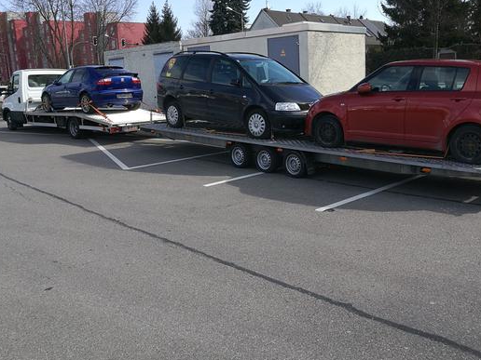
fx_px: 472
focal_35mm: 34
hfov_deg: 53.8
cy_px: 160
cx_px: 275
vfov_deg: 41.7
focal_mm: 4.5
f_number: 2.2
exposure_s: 1/539
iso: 50
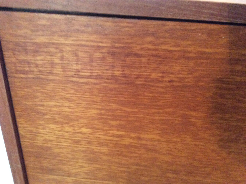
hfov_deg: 56.9
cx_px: 123
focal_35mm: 32
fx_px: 227
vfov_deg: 44.1
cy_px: 92
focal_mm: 3.3
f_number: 2.4
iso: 400
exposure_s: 1/17
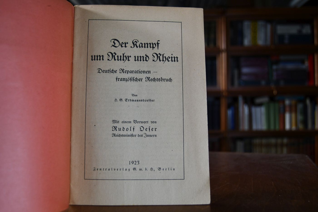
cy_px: 106
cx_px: 159
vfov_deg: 36.9
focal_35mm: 36
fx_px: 318
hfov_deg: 53.1
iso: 800
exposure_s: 1/200
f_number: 3.8
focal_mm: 24
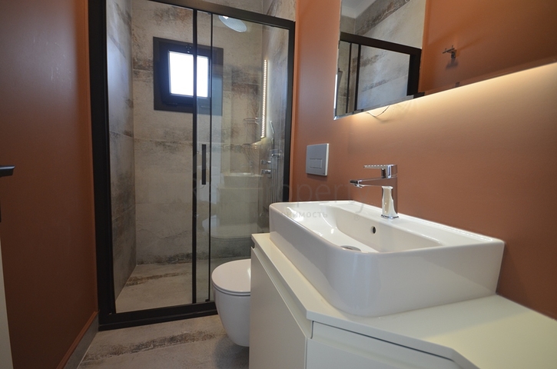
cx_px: 278
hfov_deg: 95.1
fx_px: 255
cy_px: 184
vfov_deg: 71.8
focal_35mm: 16
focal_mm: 11
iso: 500
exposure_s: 1/60
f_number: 4.2
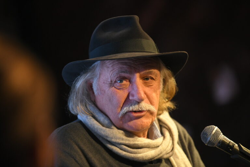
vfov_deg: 6.9
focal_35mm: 200
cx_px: 125
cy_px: 84
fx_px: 1389
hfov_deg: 10.3
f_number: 2.8
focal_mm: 200
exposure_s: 1/500
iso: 2500
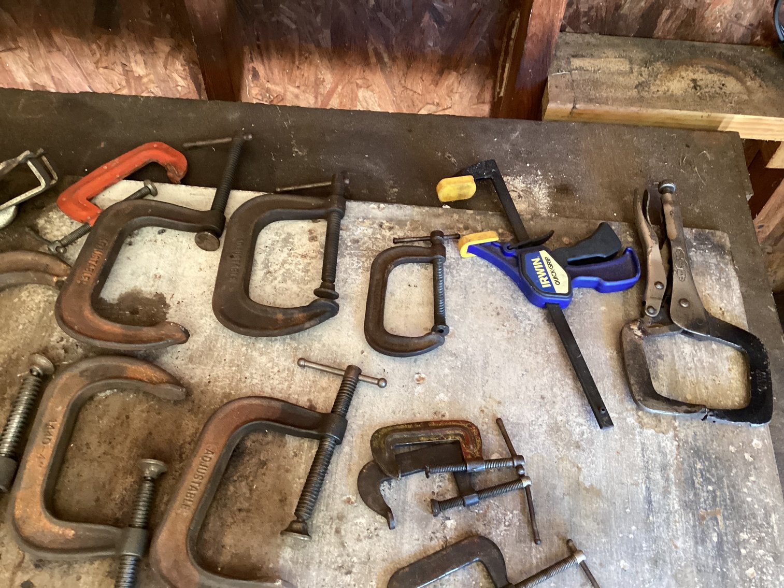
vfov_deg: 45.4
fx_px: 702
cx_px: 392
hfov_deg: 58.3
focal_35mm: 31
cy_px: 294
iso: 320
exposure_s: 1/50
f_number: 2.4
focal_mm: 3.3
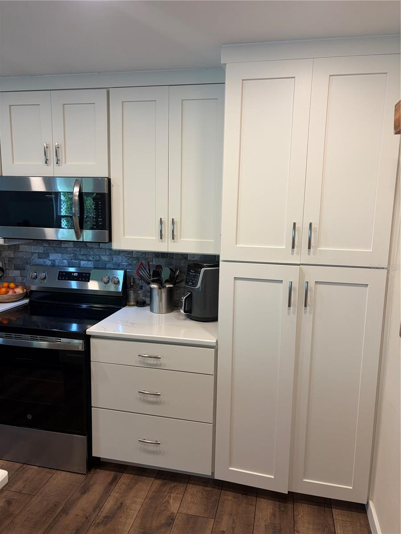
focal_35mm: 26
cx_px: 200
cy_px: 267
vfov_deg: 67.3
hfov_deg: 53.1
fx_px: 402
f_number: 1.6
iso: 125
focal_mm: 5.96
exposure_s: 1/60
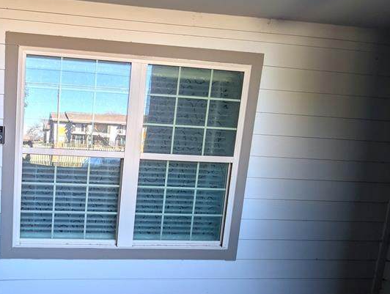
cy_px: 176
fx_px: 260
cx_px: 48
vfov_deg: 58.6
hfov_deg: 63.3
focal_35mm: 23
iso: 54
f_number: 1.7
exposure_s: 1/230
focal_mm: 2.02
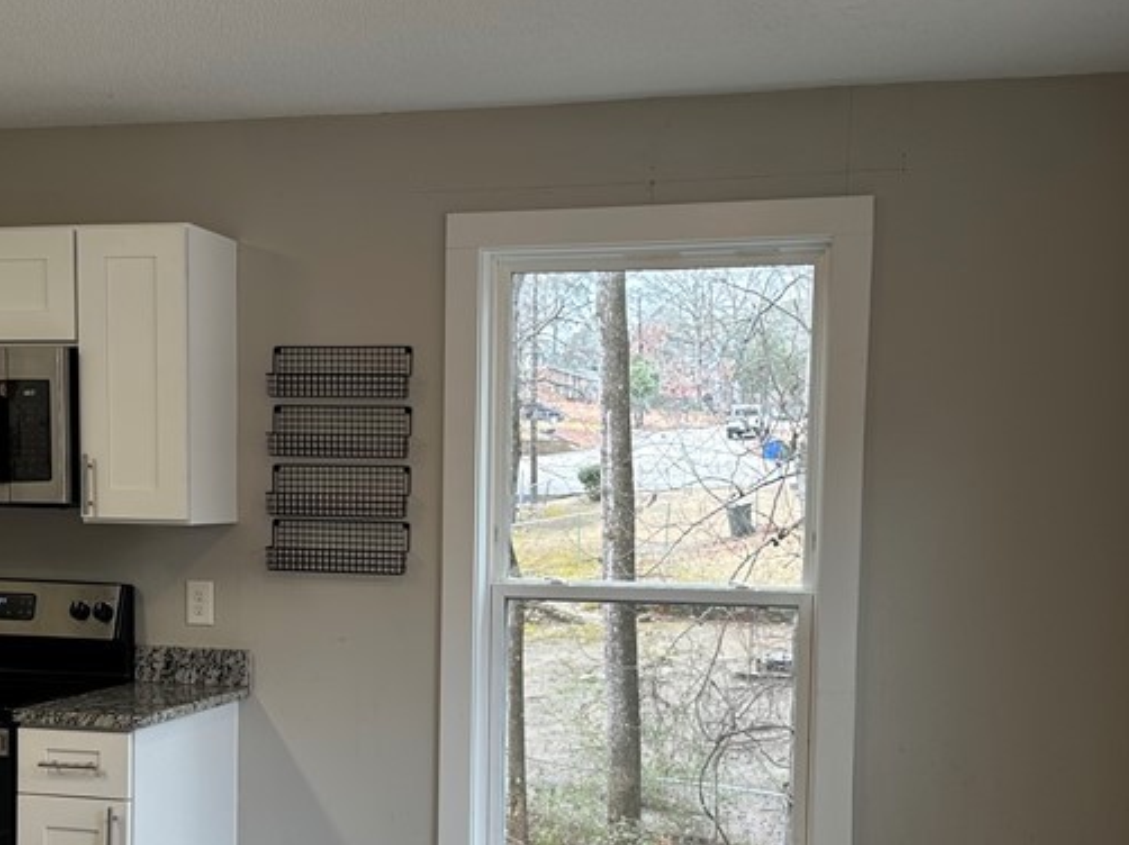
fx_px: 1597
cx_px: 463
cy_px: 596
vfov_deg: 29.3
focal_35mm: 49
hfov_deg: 38.8
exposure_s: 1/120
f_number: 1.78
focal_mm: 6.86
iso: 80
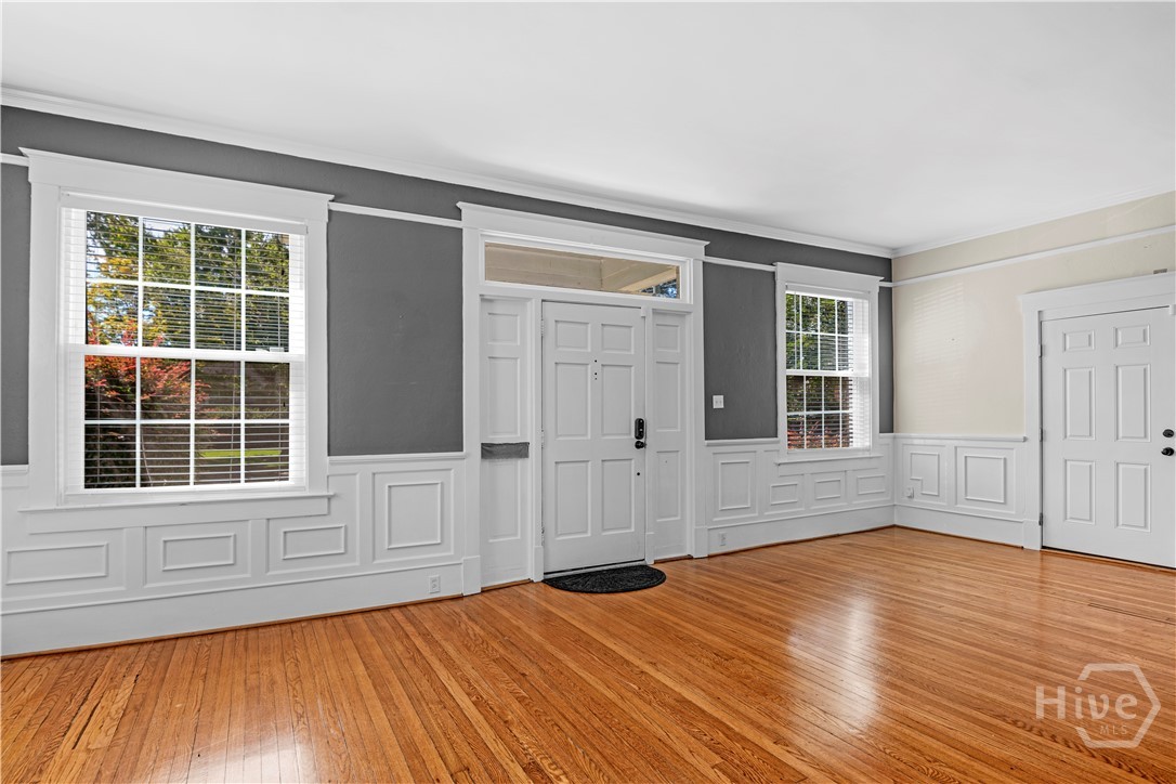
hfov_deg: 95.0
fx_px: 539
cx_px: 588
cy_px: 392
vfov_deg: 72.1
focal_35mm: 16
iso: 100
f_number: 7.1
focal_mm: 11
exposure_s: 1/5
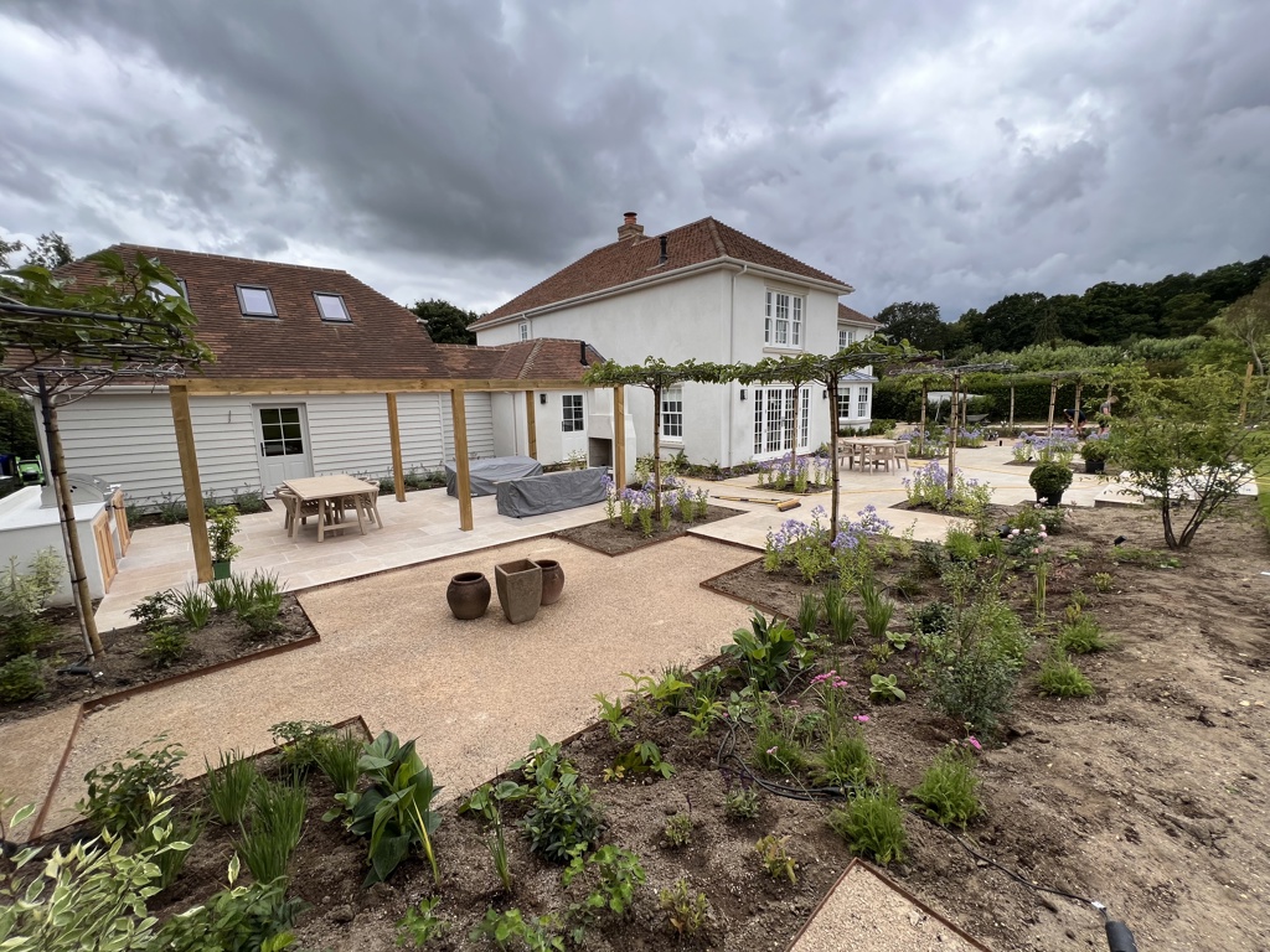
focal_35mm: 13
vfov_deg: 89.9
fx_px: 477
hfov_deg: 106.2
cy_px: 476
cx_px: 635
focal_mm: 1.57
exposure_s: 1/861
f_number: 1.8
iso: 32
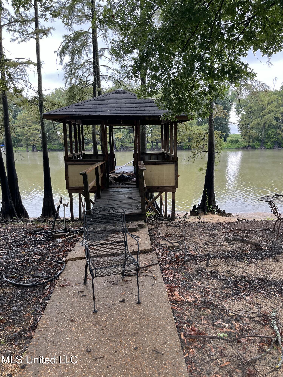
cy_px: 188
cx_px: 142
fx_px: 283
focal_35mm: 26
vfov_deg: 67.3
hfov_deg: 53.1
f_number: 1.6
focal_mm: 5.1
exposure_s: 1/121
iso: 80
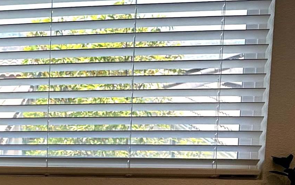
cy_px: 163
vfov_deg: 14.1
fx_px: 740
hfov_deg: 19.5
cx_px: -153
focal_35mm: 92
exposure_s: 1/349
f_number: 1.78
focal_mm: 6.86
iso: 80
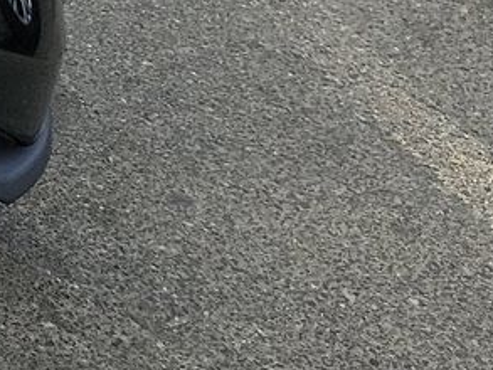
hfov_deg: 12.2
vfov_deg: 10.3
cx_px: -666
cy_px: -422
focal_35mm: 131
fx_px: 1866
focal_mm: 6.7
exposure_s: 1/536
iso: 50
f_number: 1.8
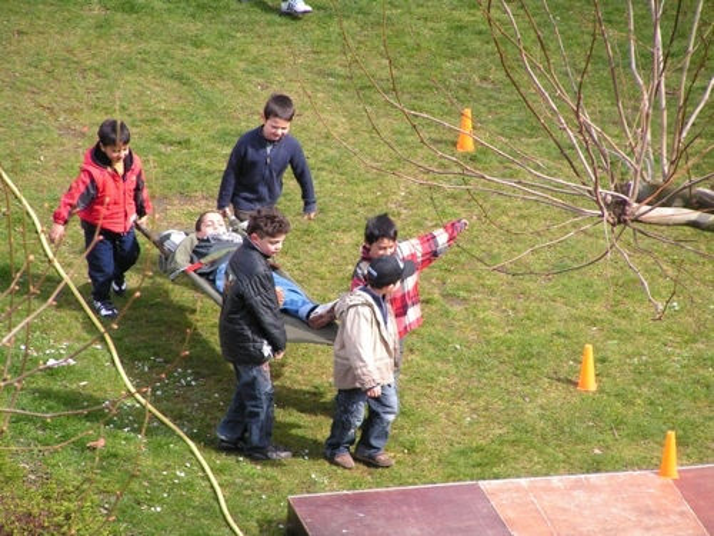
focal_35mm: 380
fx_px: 7838
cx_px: 357
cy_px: 268
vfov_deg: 3.9
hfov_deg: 5.2
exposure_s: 1/500
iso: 100
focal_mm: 63
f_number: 3.7
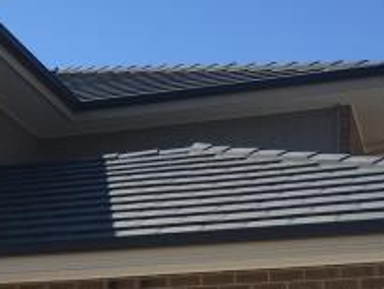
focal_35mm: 113
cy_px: 383
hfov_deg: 16.3
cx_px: -142
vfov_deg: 12.7
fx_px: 1254
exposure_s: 1/2326
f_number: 2.2
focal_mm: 4.15
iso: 32
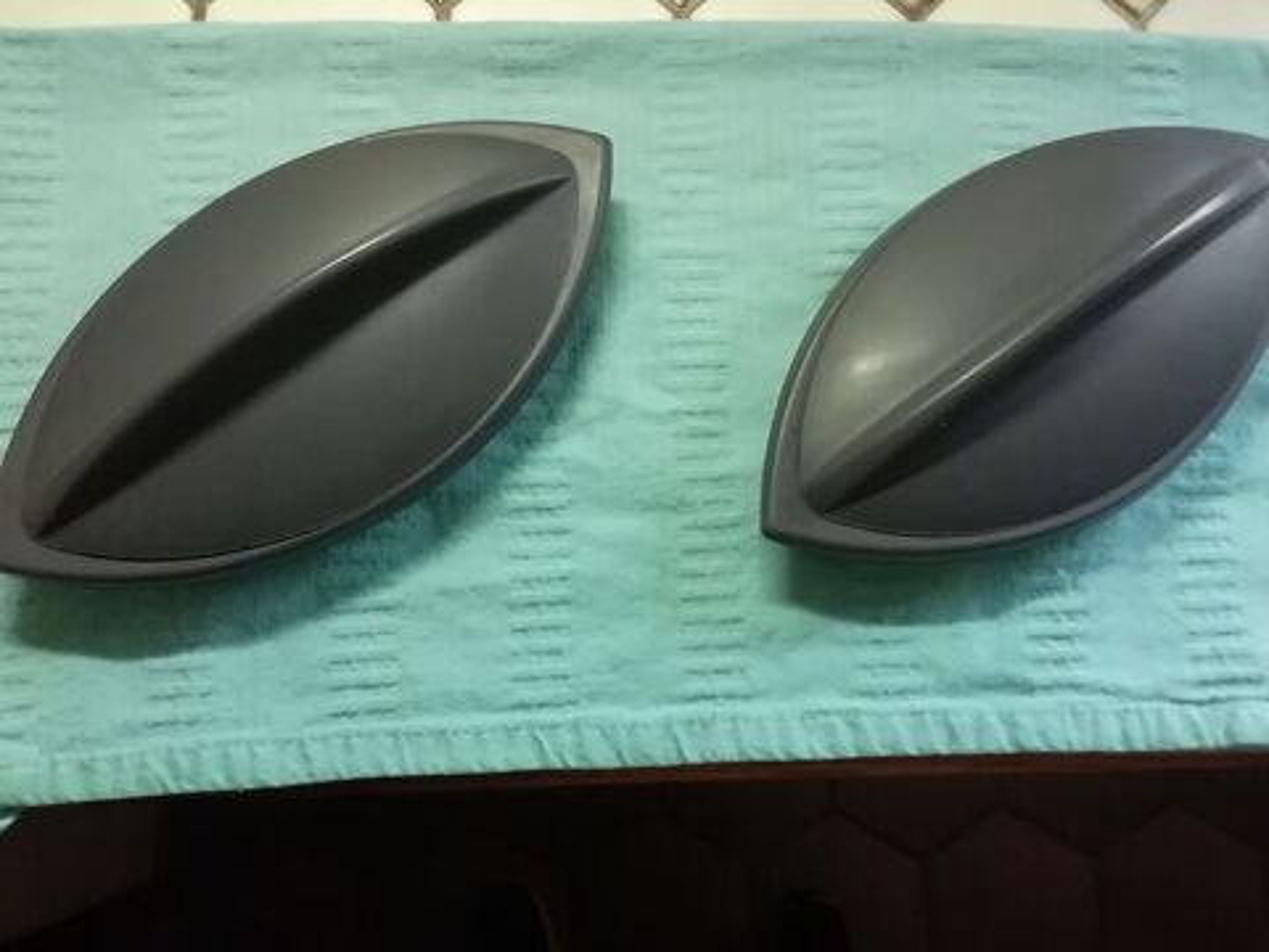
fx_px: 990
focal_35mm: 27
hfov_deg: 65.3
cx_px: 634
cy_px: 476
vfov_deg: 51.4
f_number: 2.4
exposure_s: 1/33.3
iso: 400
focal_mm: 2.25
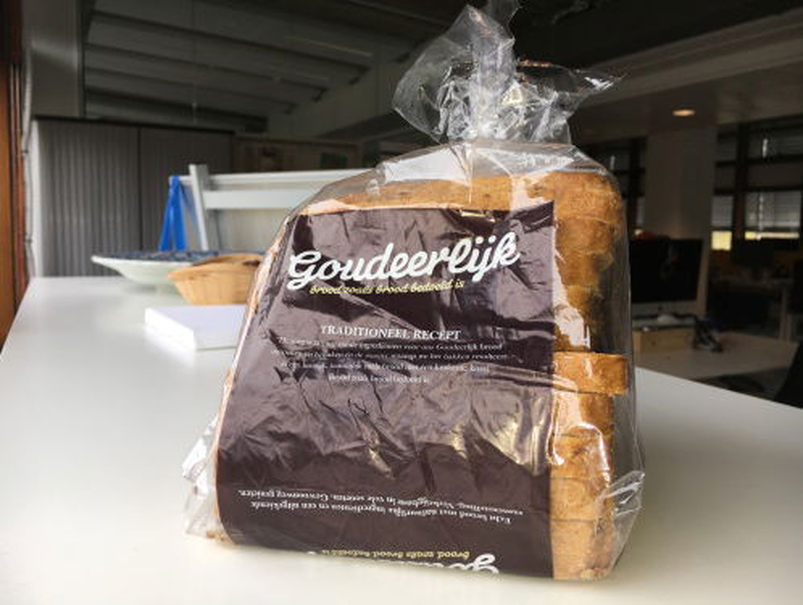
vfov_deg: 48.3
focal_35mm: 29
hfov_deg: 61.6
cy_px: 302
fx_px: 674
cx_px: 402
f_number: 2.2
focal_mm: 4.15
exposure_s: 1/124
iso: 25
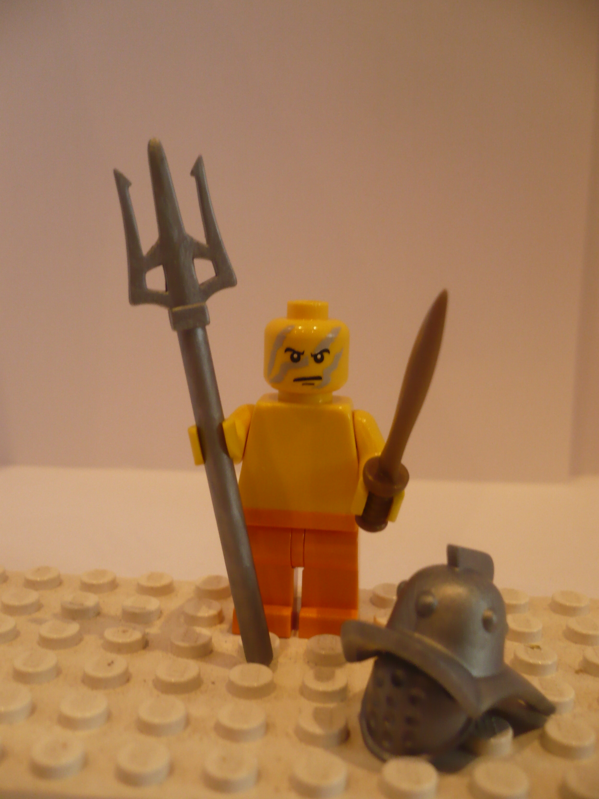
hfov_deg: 40.7
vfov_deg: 52.6
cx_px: 300
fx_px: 808
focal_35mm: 35
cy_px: 400
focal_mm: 5.8
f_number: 2.8
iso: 200
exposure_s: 1/25
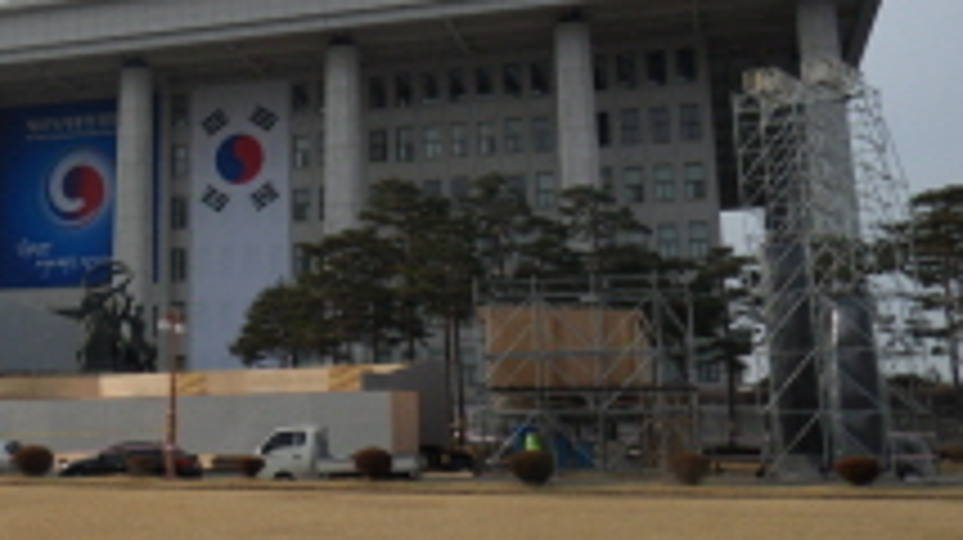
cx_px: 184
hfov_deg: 35.4
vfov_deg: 20.9
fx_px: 1454
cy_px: 137
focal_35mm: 57
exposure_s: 1/250
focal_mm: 5.6
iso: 80
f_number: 8.2
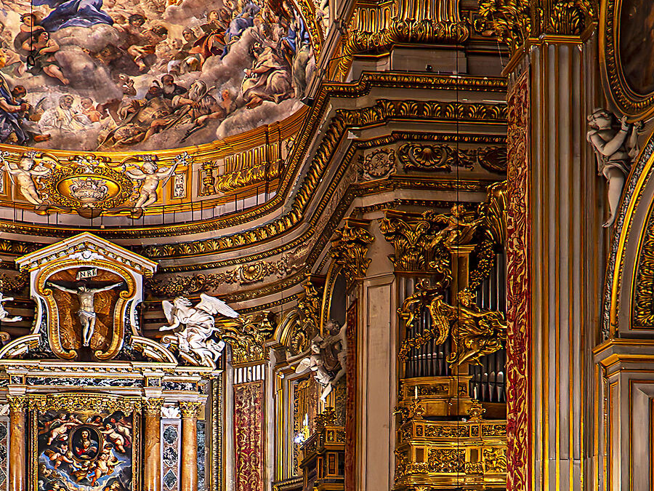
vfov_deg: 22.2
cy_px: 471
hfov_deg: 28.8
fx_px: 1209
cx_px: 41
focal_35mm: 64
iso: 800
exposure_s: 1/10
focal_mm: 12
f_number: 2.8
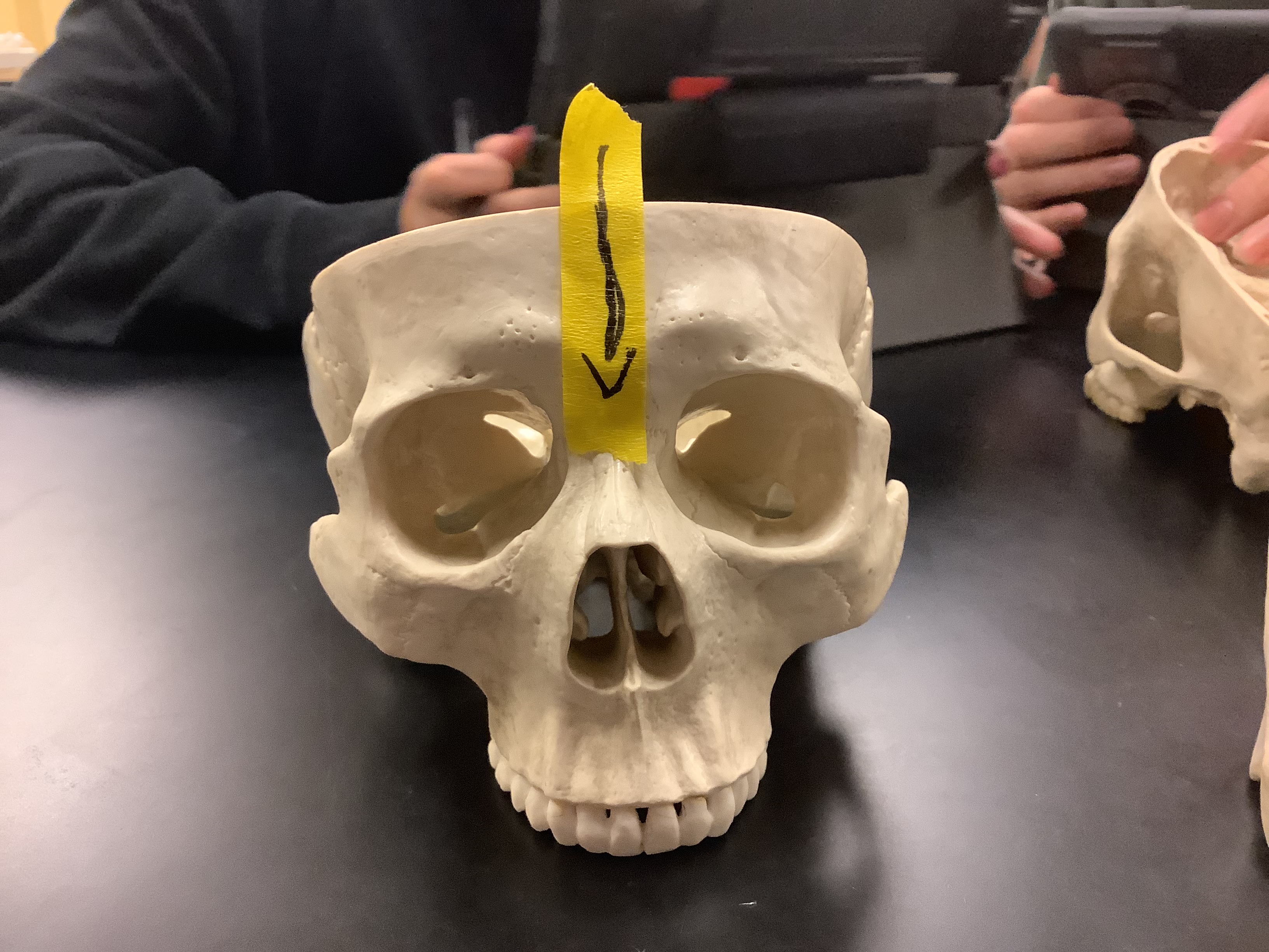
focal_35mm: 31
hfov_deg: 58.4
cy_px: 476
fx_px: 1136
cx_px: 634
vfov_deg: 45.4
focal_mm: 3.3
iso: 250
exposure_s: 1/40
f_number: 2.4
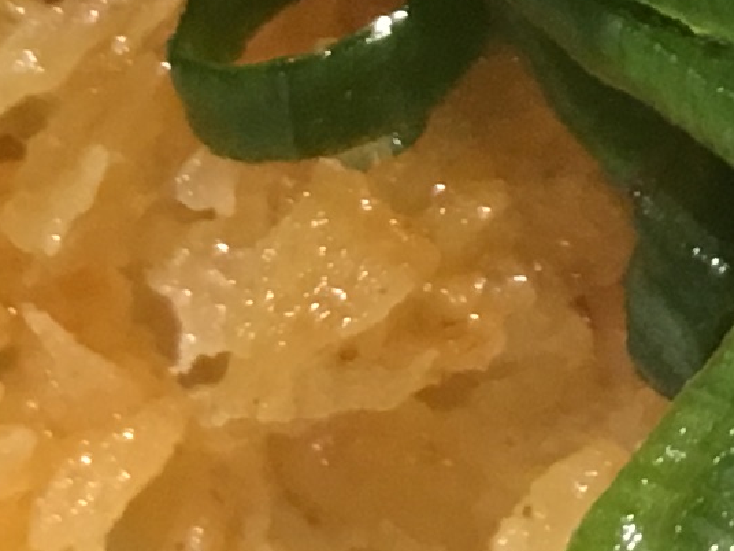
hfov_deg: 8.8
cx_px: 1146
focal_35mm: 218
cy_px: -975
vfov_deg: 6.4
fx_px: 4622
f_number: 2.2
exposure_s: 1/33
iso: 125
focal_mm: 4.15
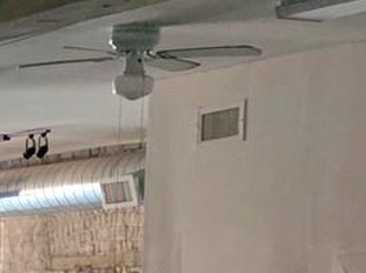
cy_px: 472
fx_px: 1879
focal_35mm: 178
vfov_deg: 8.1
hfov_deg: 9.9
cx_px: -497
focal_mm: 6.3
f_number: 1.7
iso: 2500
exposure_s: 1/120
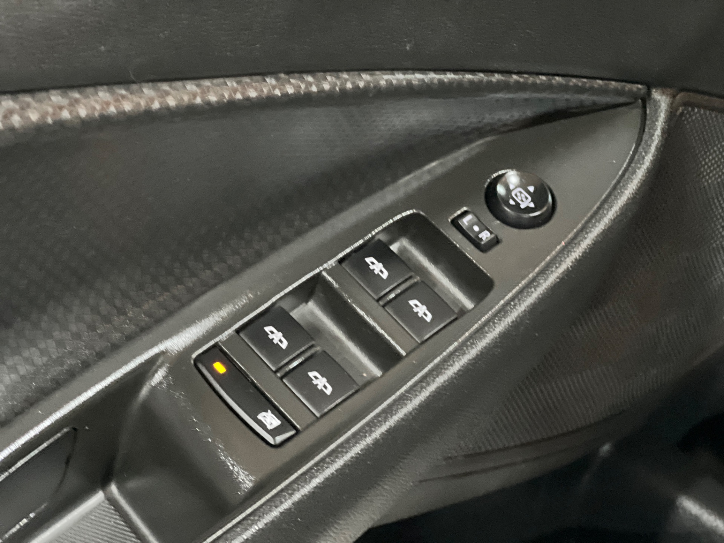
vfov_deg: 19.1
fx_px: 1610
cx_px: 362
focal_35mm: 77
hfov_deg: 25.3
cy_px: 272
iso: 1250
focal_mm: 9
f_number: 2.8
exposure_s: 1/15
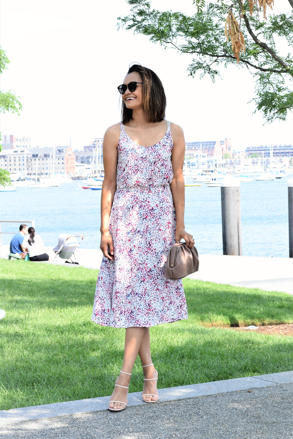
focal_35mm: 75
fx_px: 916
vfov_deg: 27.0
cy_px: 220
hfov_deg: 18.2
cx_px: 146
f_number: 9
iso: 400
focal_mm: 50
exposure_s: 1/200
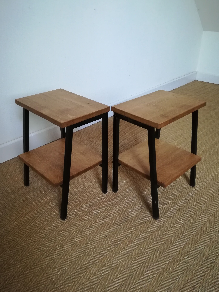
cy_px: 149
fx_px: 236
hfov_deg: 49.7
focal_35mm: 28
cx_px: 113
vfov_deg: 63.4
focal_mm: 3.83
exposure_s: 1/14.3
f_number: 2.2
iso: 800
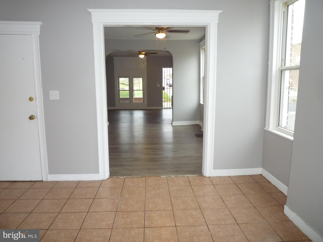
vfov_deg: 54.9
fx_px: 233
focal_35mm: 25
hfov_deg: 69.4
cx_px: 162
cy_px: 121
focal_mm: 4.4
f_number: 2.8
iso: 200
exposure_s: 1/30
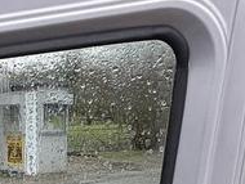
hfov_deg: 28.5
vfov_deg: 18.0
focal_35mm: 66
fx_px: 468
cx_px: 39
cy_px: 327
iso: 40
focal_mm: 2.22
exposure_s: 1/144
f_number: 2.2
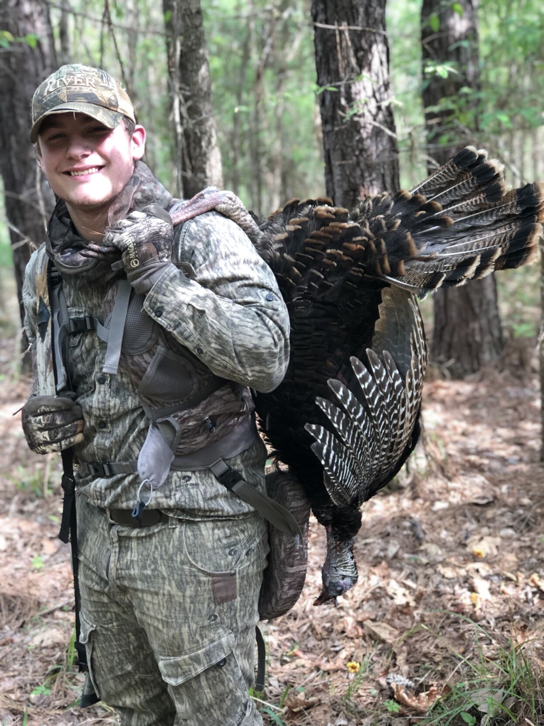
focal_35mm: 57
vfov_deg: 33.8
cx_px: 272
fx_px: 1195
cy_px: 363
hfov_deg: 25.7
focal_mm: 6.6
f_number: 2.8
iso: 50
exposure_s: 1/30
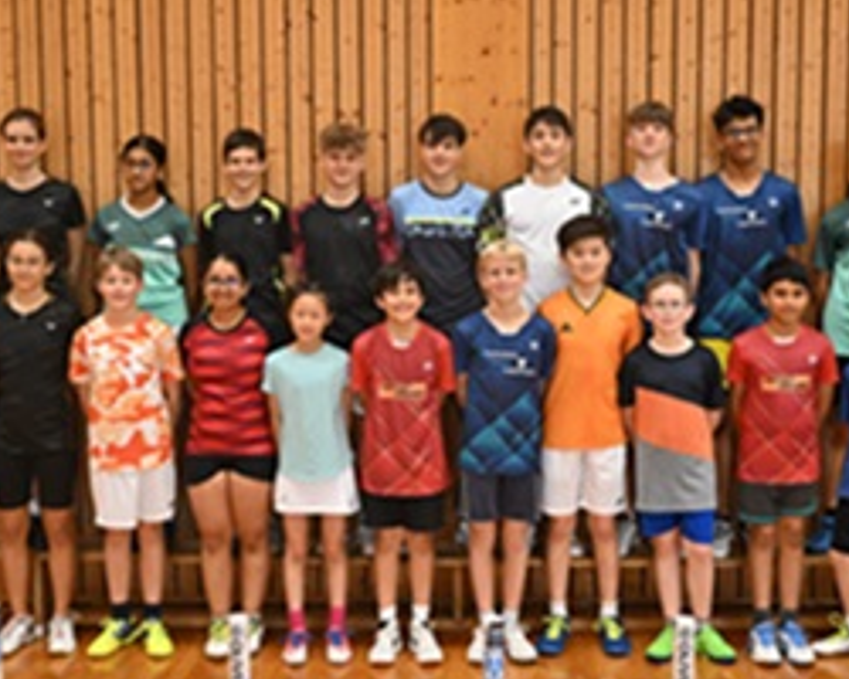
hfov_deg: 34.7
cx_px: 452
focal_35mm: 54
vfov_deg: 28.1
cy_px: 356
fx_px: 1357
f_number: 2.8
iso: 5000
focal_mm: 37
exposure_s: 1/1000
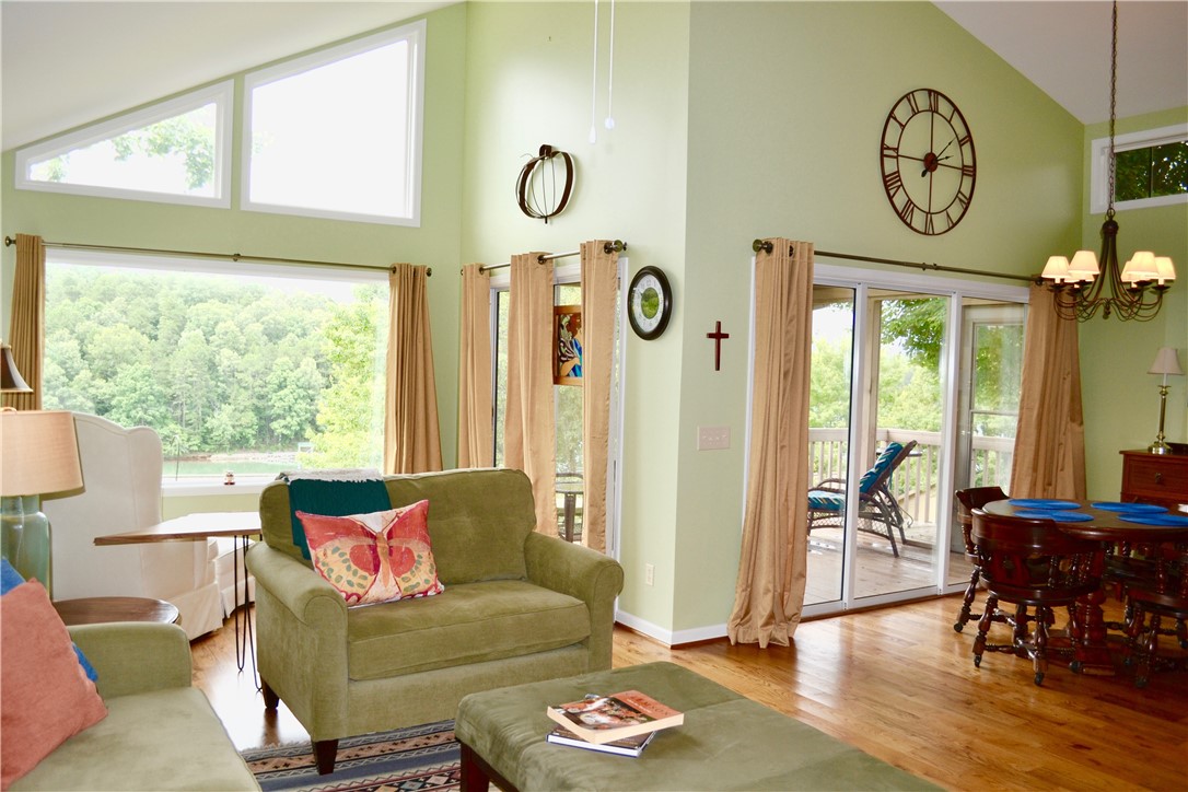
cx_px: 594
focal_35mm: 27
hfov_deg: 67.4
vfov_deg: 47.9
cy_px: 396
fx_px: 891
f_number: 4
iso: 180
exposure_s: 1/125
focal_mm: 18
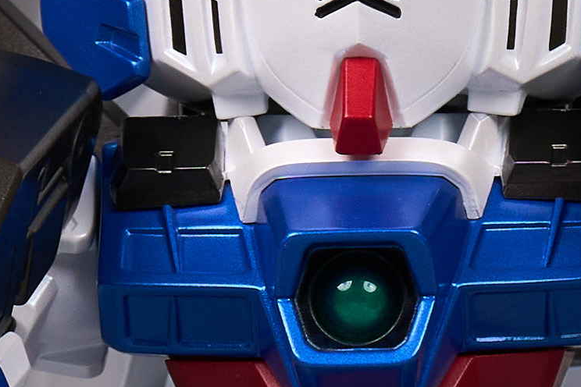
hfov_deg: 2.0
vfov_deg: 1.3
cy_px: 176
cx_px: 317
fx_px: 16477
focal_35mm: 1021
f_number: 11
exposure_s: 1/40
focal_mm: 129
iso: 320
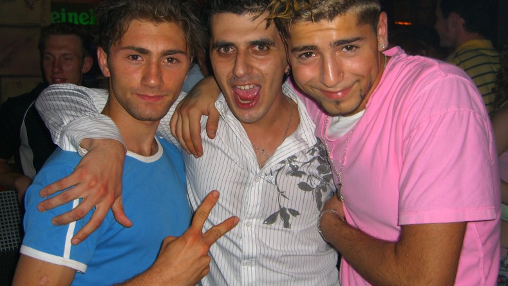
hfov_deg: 48.4
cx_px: 252
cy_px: 126
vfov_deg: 28.3
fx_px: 566
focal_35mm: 42
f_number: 2.8
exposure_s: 1/60
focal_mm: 7.9
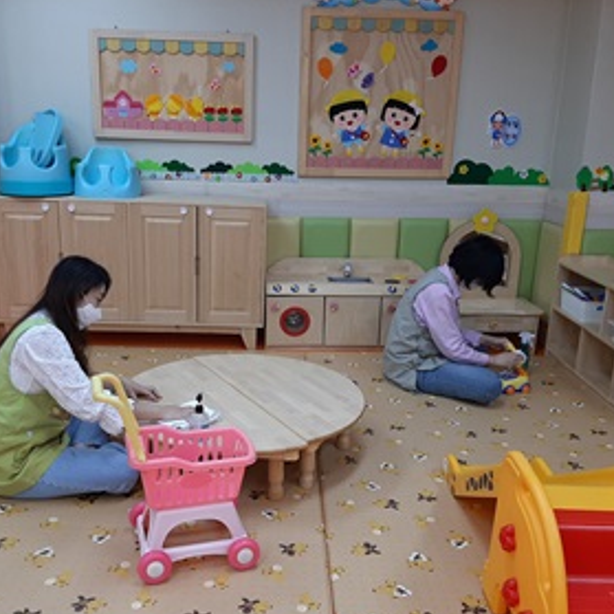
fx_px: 662
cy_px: 324
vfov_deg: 49.7
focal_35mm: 33
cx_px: 286
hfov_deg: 49.7
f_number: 1.7
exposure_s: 1/100
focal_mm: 3.93
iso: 64
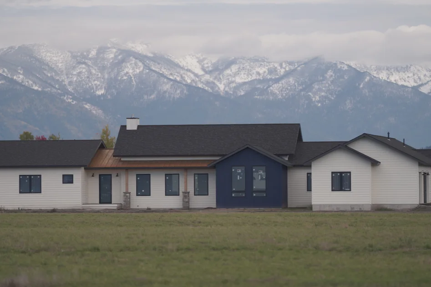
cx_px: 208
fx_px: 2837
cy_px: 168
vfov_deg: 5.8
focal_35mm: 237
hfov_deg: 8.7
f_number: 2.8
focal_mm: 187
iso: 100
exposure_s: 1/30
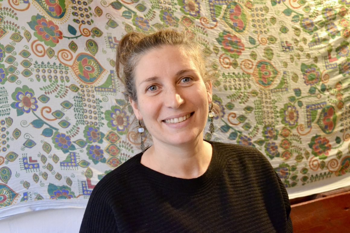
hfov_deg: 57.2
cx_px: 175
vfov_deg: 40.0
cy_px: 116
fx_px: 321
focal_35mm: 33
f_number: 3.8
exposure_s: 1/30
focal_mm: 22
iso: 3200
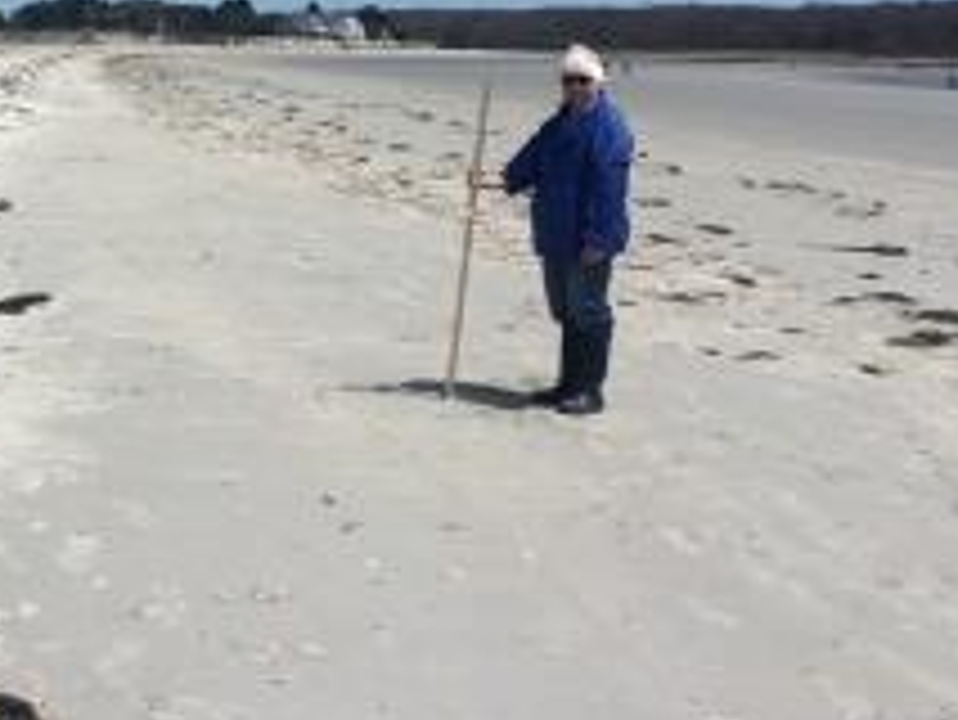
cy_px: 54
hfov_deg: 30.6
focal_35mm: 61
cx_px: 148
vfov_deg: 23.3
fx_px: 1689
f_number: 2.2
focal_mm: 4.15
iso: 32
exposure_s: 1/5128
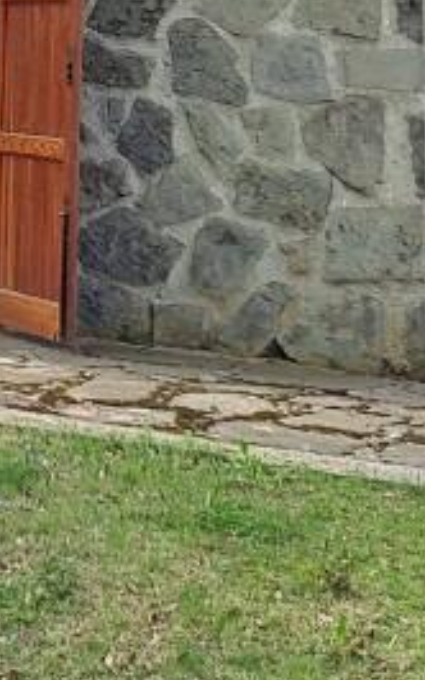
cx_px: -146
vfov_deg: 19.1
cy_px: -164
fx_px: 1892
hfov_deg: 12.4
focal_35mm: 102
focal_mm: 4.65
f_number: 1.8
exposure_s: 1/201
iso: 32
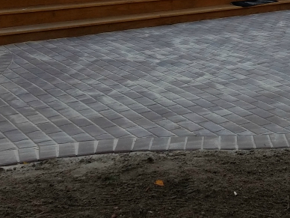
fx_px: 561
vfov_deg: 21.4
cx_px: 270
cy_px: 13
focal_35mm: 67
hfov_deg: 27.7
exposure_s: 1/378
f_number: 1.7
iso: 50
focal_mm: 4.2
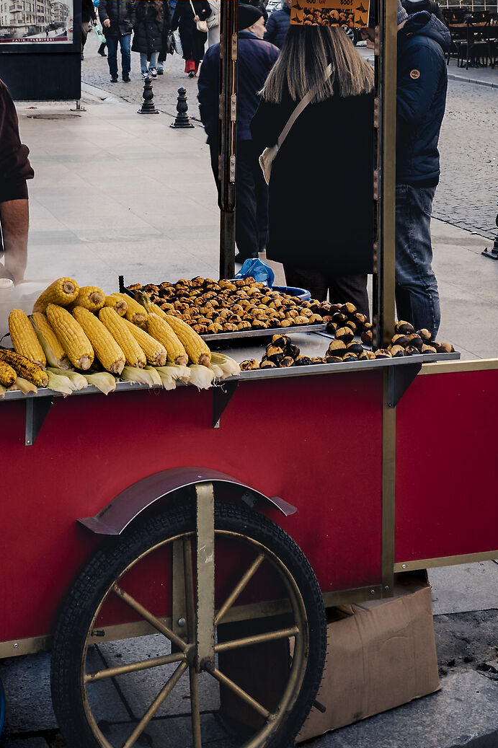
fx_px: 1681
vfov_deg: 23.6
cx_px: 195
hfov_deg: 16.8
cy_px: -60
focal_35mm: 81
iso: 250
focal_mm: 35
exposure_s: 1/30
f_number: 8
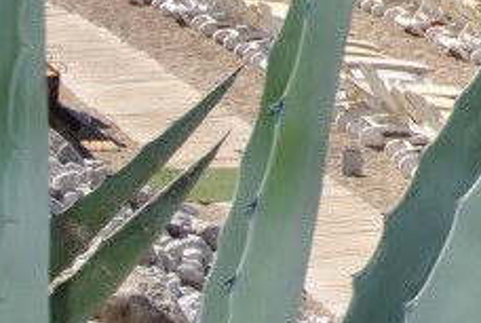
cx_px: 1022
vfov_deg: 7.6
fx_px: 2423
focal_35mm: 181
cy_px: -57
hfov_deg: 10.3
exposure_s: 1/200
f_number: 10
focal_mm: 24
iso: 100
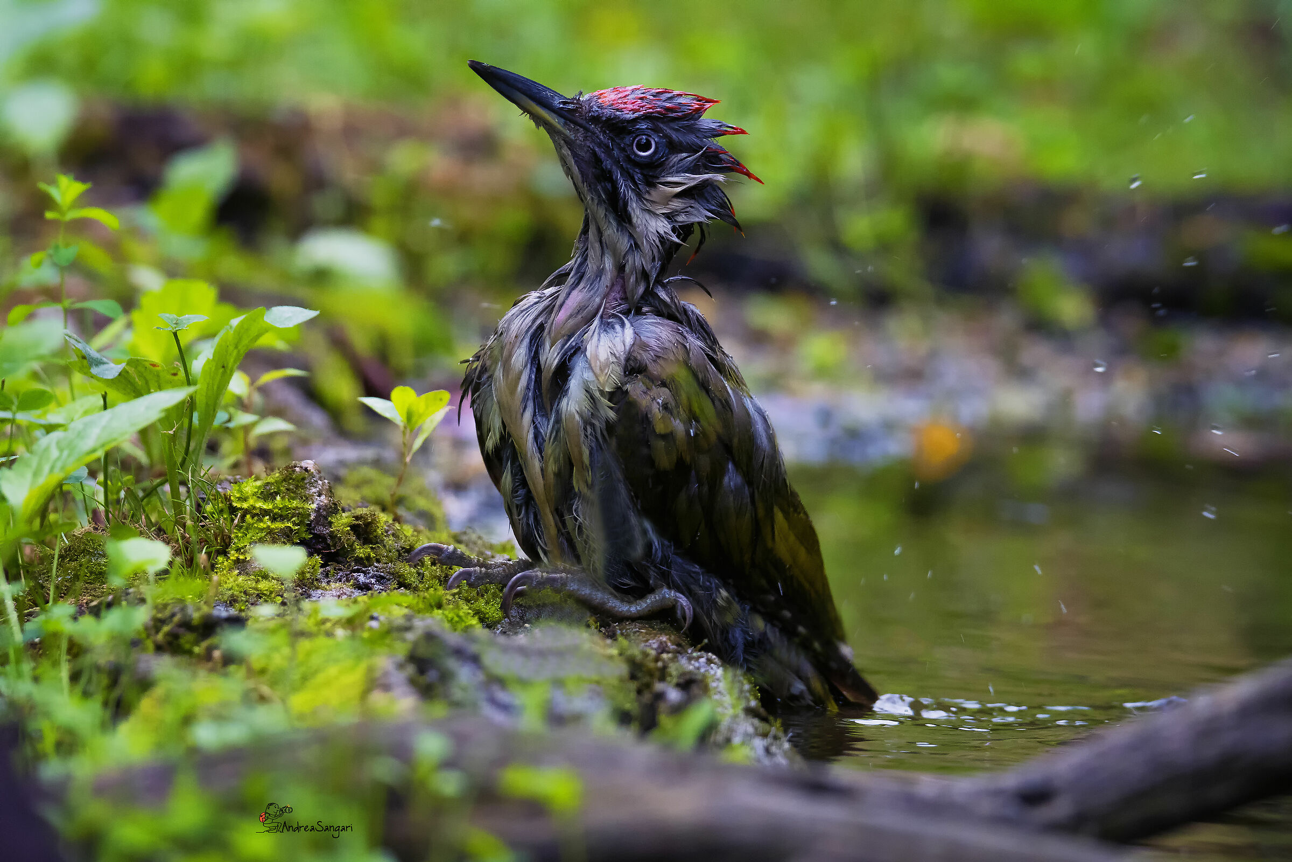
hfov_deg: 4.3
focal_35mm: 480
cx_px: 646
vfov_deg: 2.9
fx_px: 17225
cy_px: 431
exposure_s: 1/250
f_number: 7.1
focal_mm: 320
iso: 1250
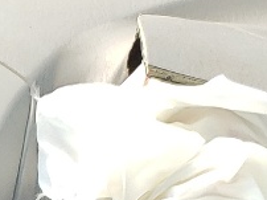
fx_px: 1587
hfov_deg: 8.9
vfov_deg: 6.3
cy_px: 715
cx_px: -309
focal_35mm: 206
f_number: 1.5
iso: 50
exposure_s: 1/556
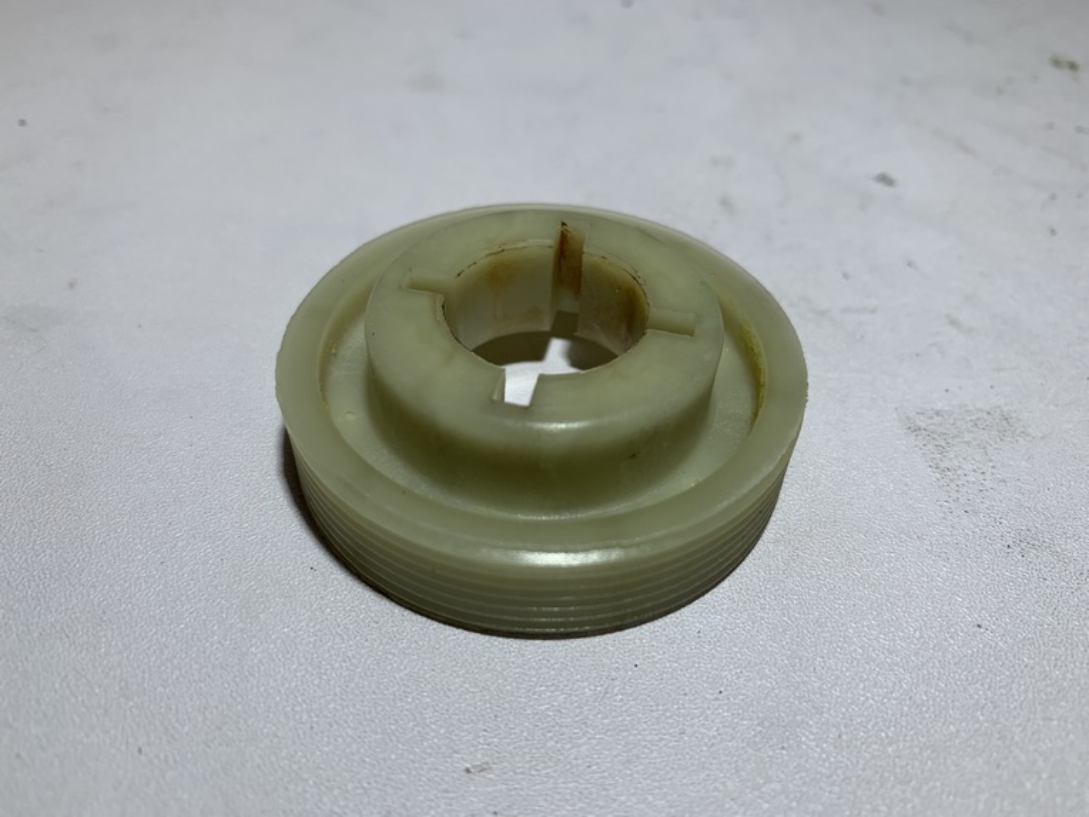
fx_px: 818
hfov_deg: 67.3
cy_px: 408
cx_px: 544
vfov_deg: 53.1
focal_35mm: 26
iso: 25
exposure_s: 1/161
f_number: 1.8
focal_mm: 4.25
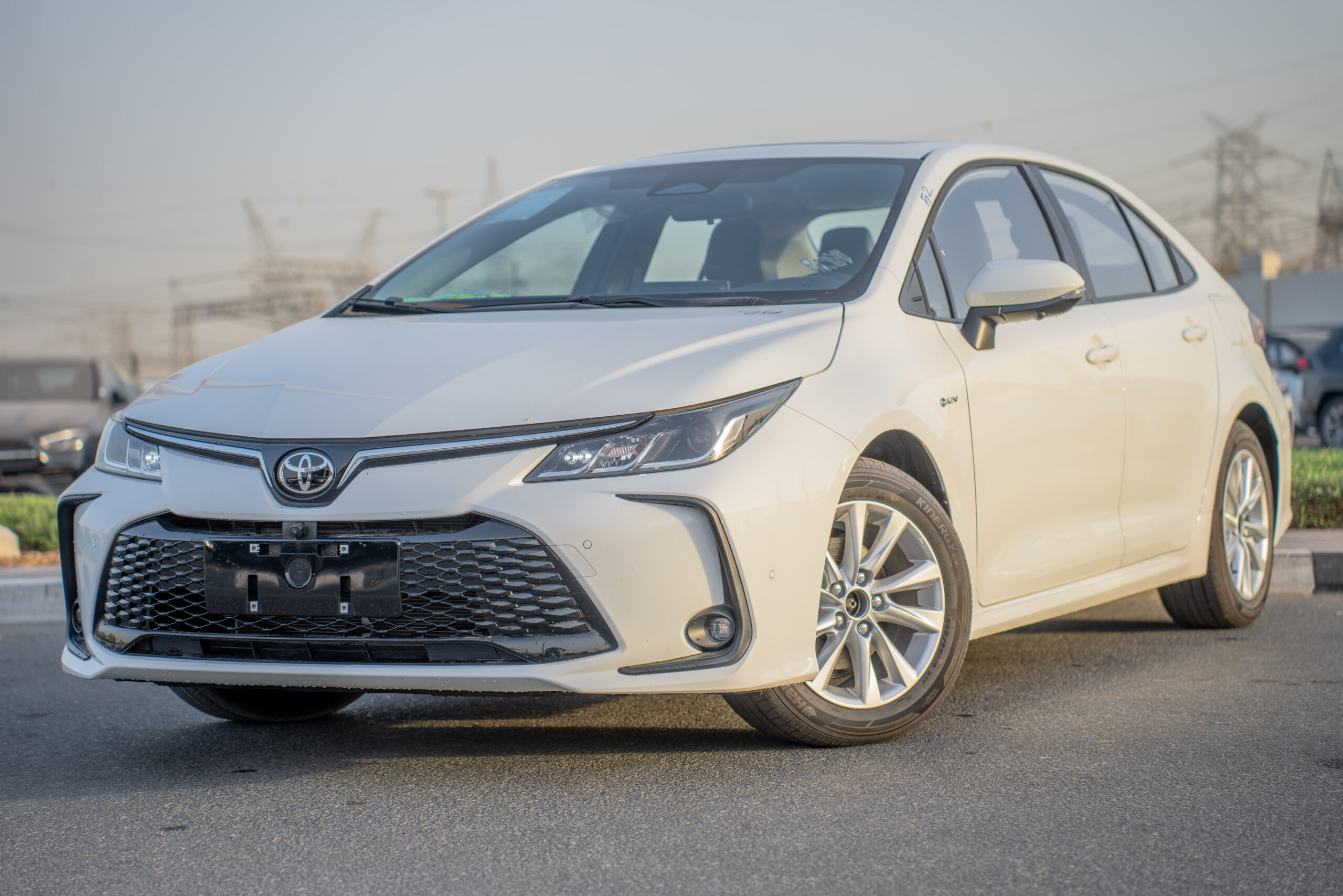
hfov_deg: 27.0
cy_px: 448
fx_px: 2798
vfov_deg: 18.2
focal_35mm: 75
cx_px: 672
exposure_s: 1/500
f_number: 2.8
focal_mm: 75
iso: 125
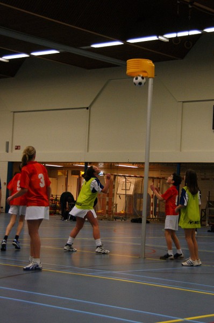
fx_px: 470
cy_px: 162
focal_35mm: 52
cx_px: 107
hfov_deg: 25.7
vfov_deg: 37.9
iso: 800
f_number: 4.5
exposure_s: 1/100
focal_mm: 35
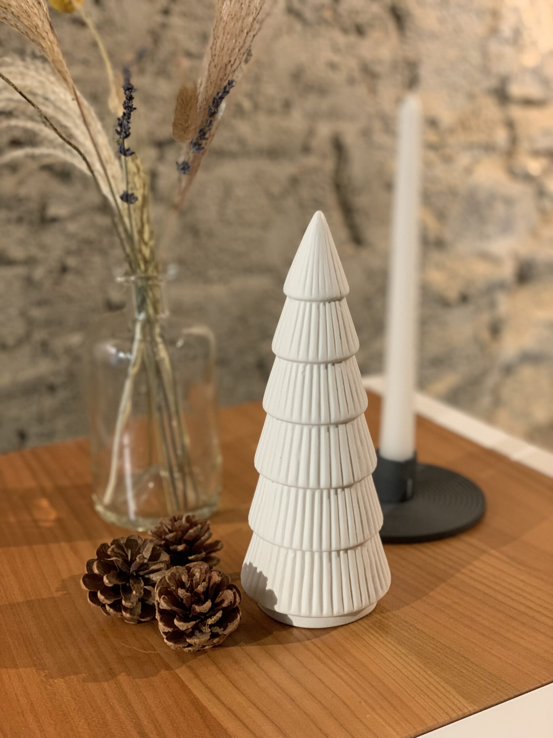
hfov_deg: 28.0
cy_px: 369
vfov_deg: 36.8
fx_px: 1108
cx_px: 276
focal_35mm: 52
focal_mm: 6
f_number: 2.4
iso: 160
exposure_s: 1/50
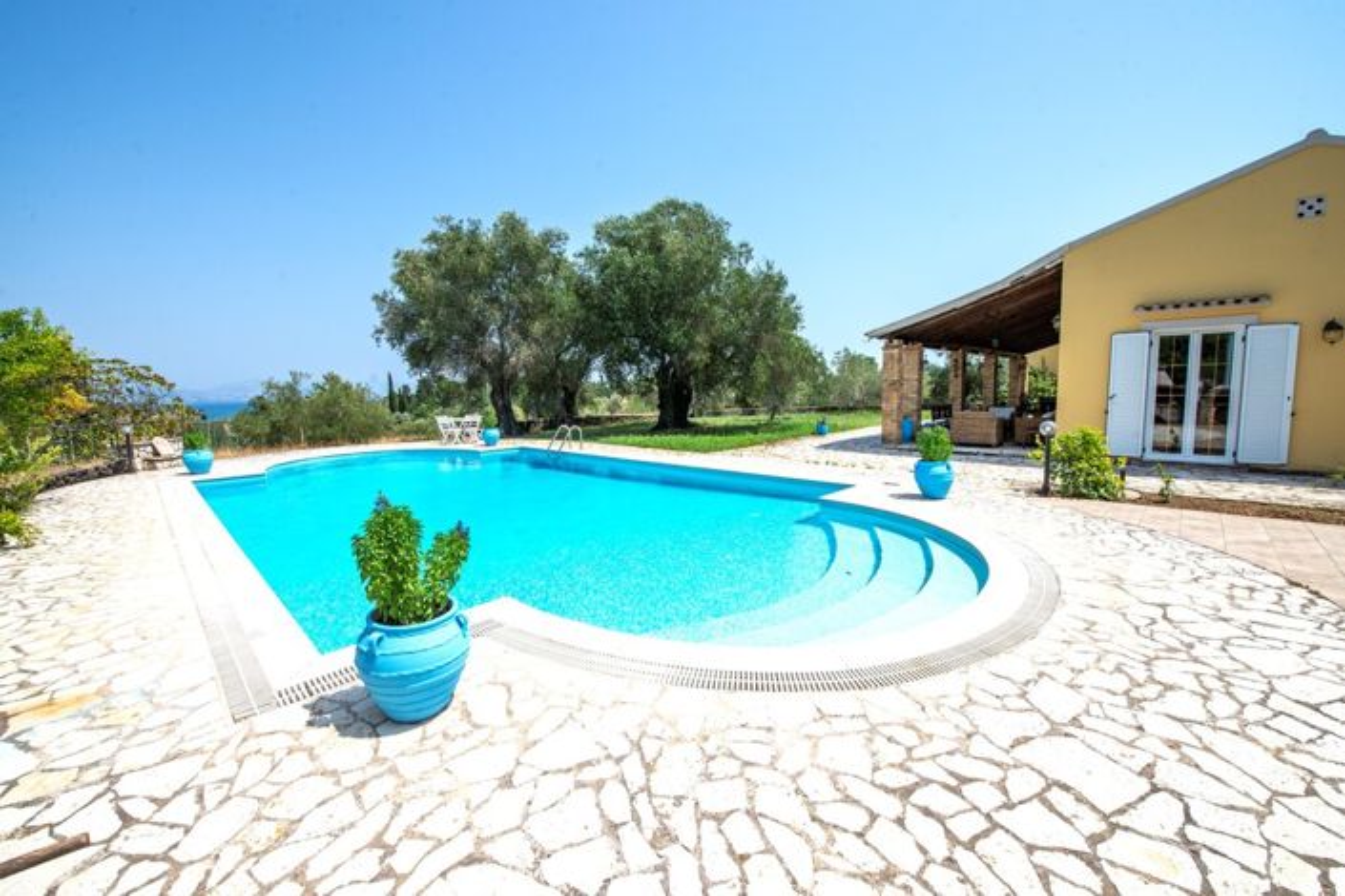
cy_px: 448
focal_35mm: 14
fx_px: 523
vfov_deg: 81.2
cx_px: 672
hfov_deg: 104.3
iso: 200
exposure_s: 1/640
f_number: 10
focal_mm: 14
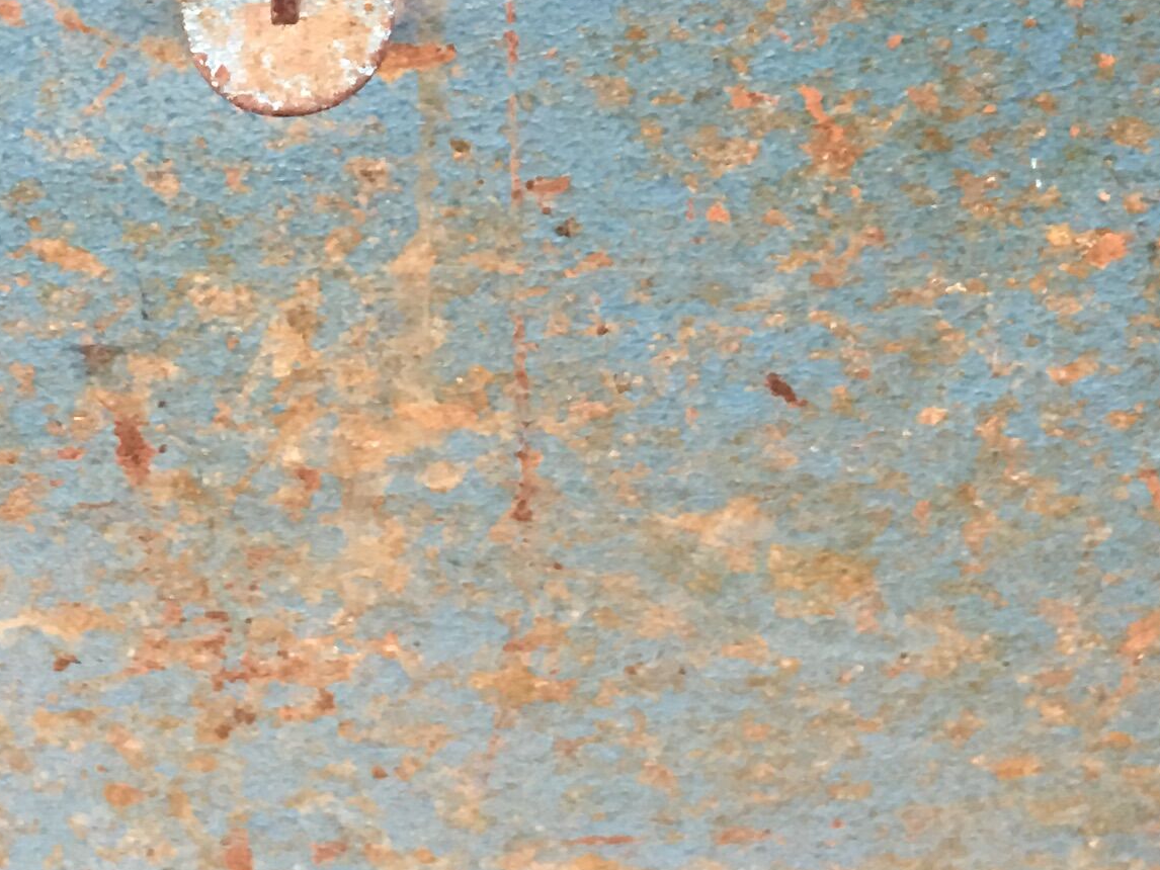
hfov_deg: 19.2
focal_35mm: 102
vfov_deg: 13.9
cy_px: -296
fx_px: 3419
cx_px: 398
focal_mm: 4.15
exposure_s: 1/17
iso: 80
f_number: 2.2
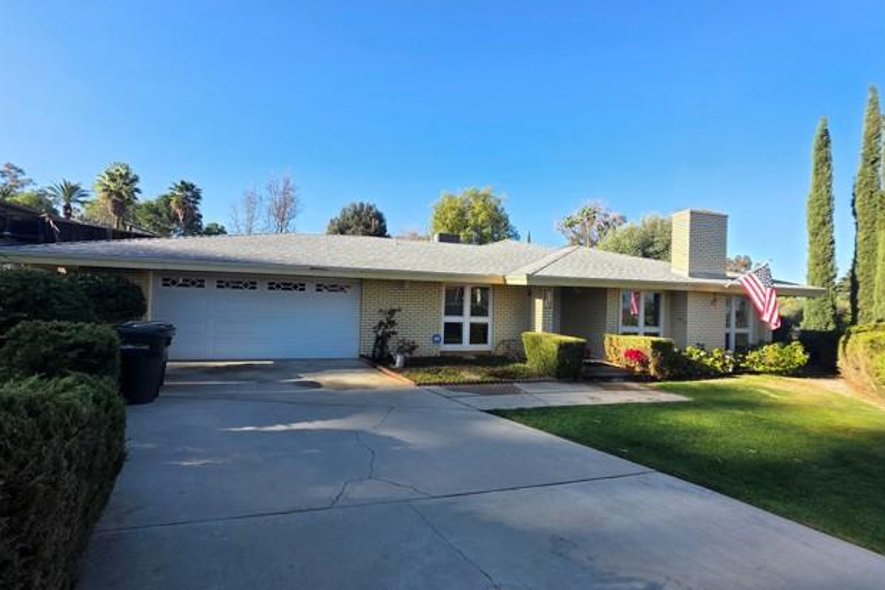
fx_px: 344
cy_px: 299
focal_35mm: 14
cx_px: 434
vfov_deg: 81.2
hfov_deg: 104.2
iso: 40
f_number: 1.9
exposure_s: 1/703
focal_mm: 2.2
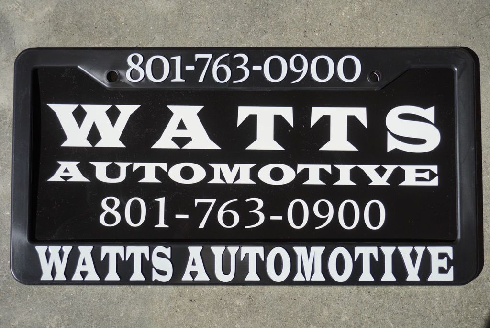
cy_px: 164
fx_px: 674
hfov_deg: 39.9
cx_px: 245
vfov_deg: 27.3
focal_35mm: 50
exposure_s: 1/160
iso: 250
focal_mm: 33
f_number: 5
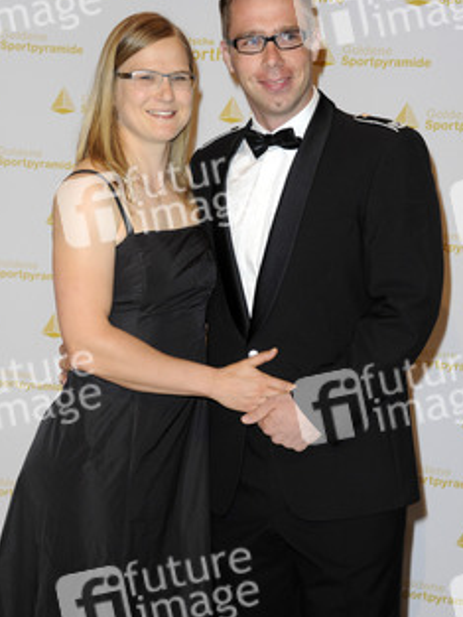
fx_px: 1533
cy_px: 300
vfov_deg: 22.7
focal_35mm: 86
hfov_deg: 17.2
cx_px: 215
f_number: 5.6
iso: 800
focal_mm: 70
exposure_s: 1/160
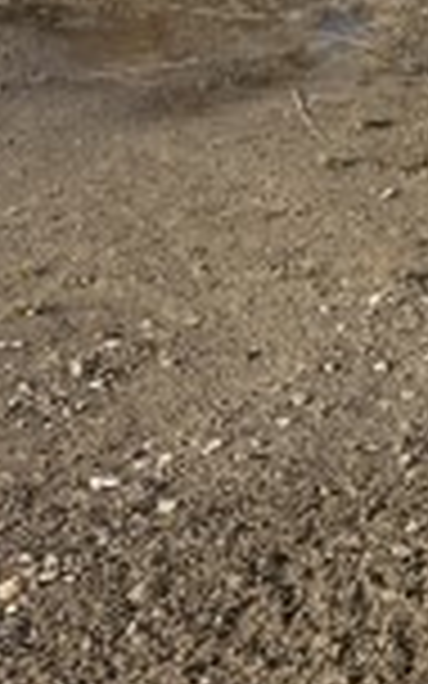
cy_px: -130
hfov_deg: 6.8
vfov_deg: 14.0
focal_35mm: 145
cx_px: 1762
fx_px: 2706
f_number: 1.6
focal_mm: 5.1
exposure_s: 1/3521
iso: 50
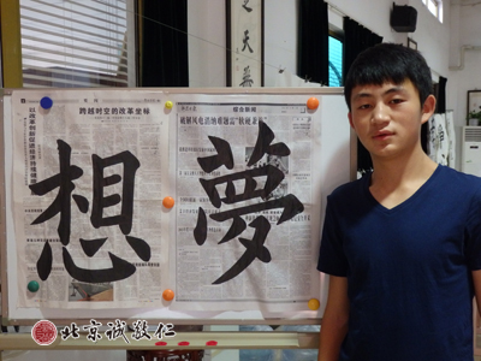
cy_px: 180
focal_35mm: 40
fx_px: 556
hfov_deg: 46.8
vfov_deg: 36.0
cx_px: 240
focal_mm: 7.3
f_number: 3.7
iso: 800
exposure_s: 1/40
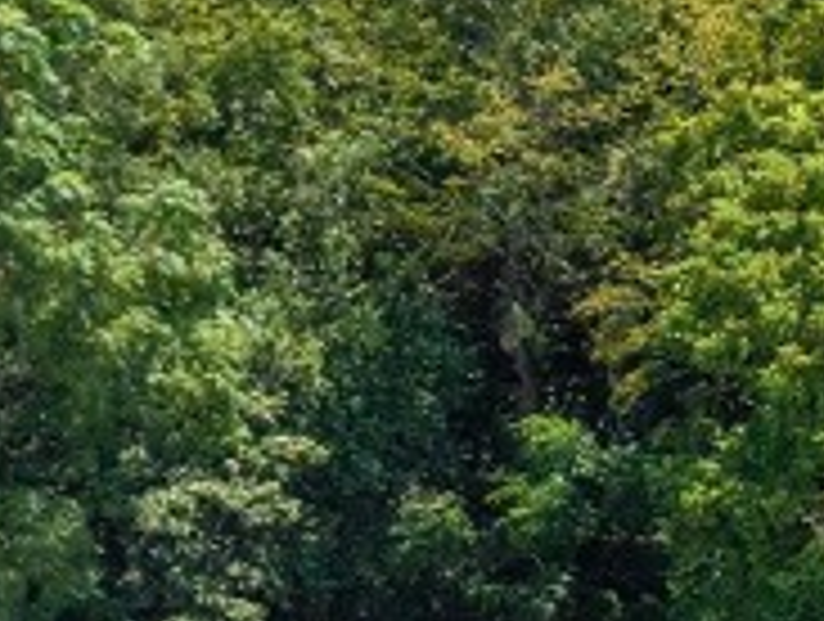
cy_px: 351
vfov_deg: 11.1
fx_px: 3196
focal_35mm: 134
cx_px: 1598
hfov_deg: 13.0
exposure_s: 1/4000
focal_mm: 8.67
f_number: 1.8
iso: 180
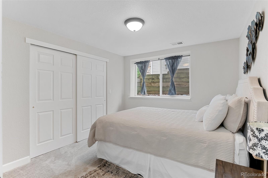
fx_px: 126
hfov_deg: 93.3
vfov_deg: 70.3
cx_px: 134
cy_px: 89
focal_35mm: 17
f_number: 8
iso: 400
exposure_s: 1/8
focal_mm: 17
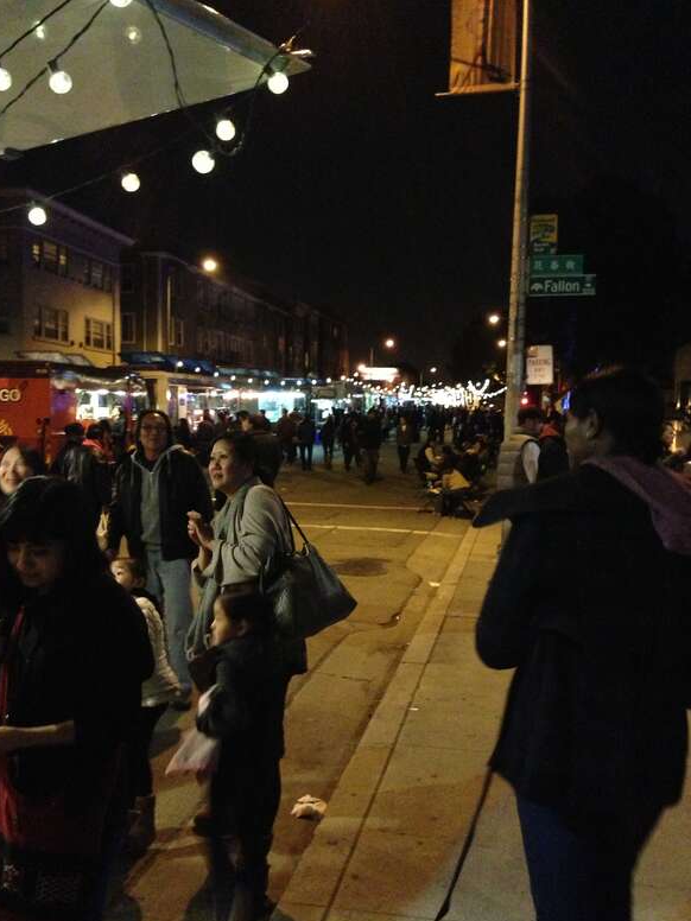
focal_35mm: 34
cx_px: 344
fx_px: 905
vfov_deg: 53.9
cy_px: 474
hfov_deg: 41.8
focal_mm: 4.13
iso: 800
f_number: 2.4
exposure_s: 1/15
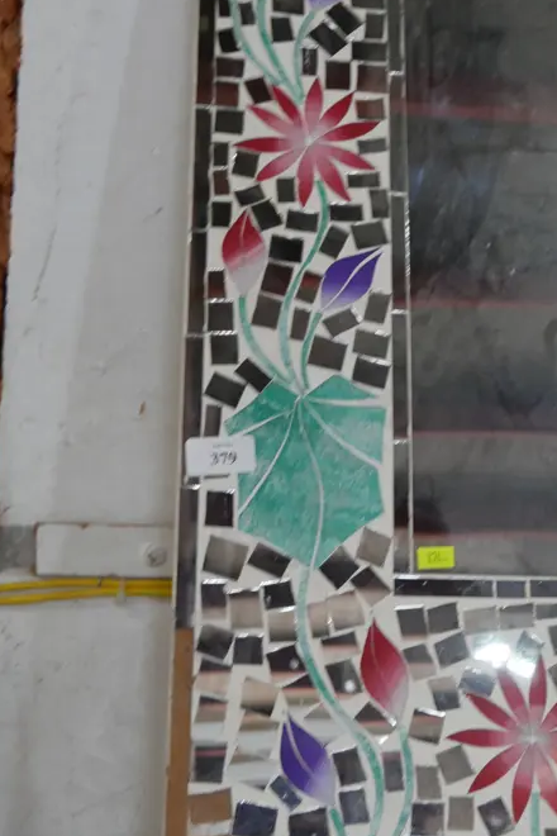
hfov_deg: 19.0
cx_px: 466
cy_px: 293
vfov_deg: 28.3
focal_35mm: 71
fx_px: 1648
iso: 500
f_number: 4.7
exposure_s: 1/60
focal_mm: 22
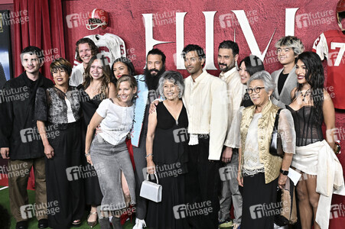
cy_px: 114
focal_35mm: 35
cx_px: 172
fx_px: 335
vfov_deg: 37.8
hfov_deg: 54.5
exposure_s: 1/400
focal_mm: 35
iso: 400
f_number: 6.3
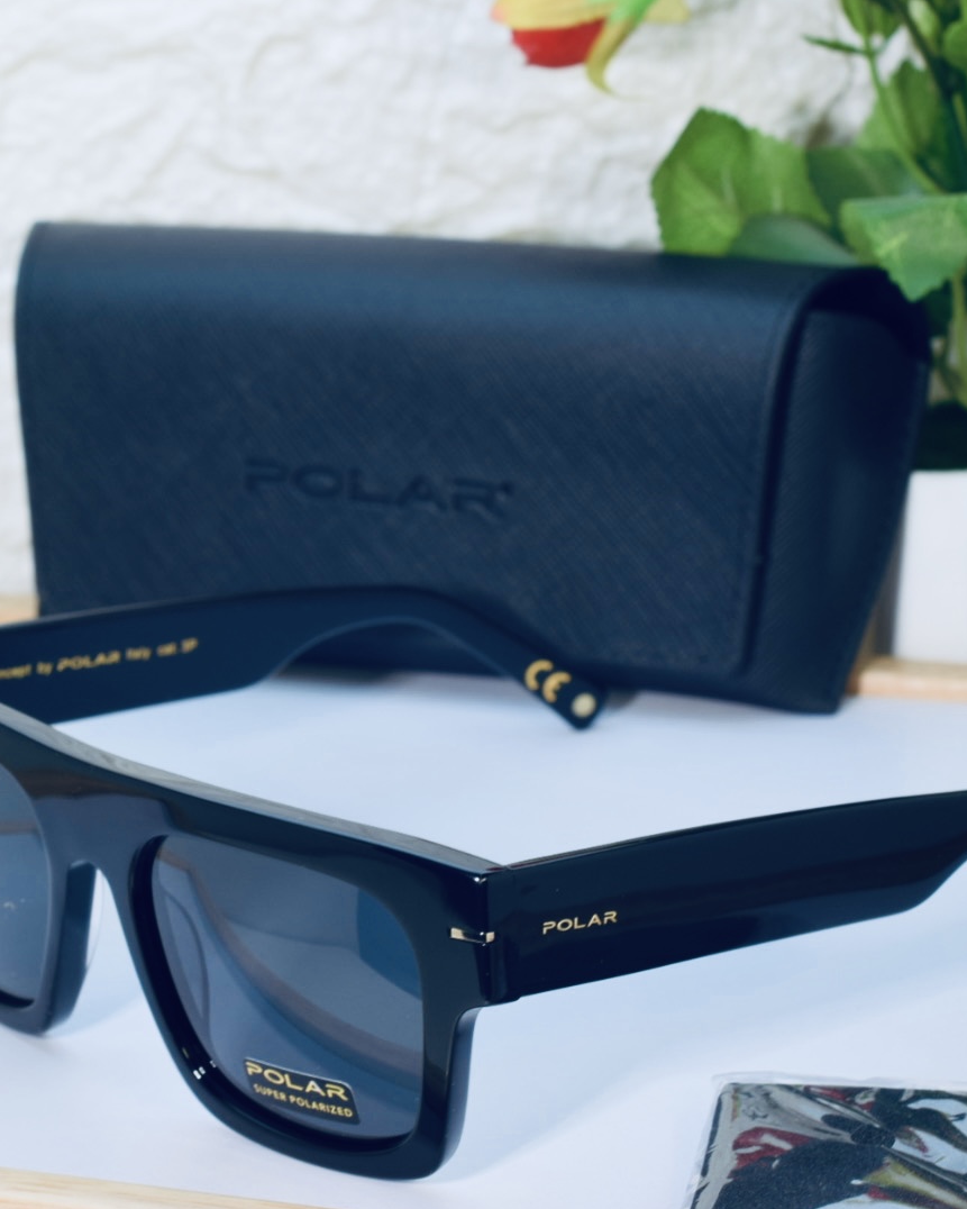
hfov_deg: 14.5
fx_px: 3792
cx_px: 335
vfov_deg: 18.1
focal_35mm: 106
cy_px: 604
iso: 125
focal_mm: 50
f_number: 7.1
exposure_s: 1/80
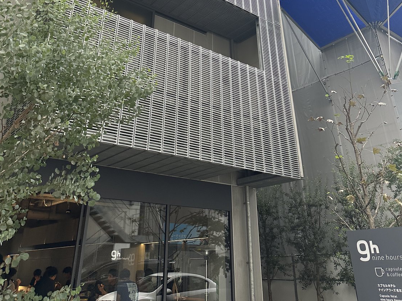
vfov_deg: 39.8
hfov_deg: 55.3
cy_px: 31
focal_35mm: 33
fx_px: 383
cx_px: 204
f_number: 1.78
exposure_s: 1/224
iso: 80
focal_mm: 6.86
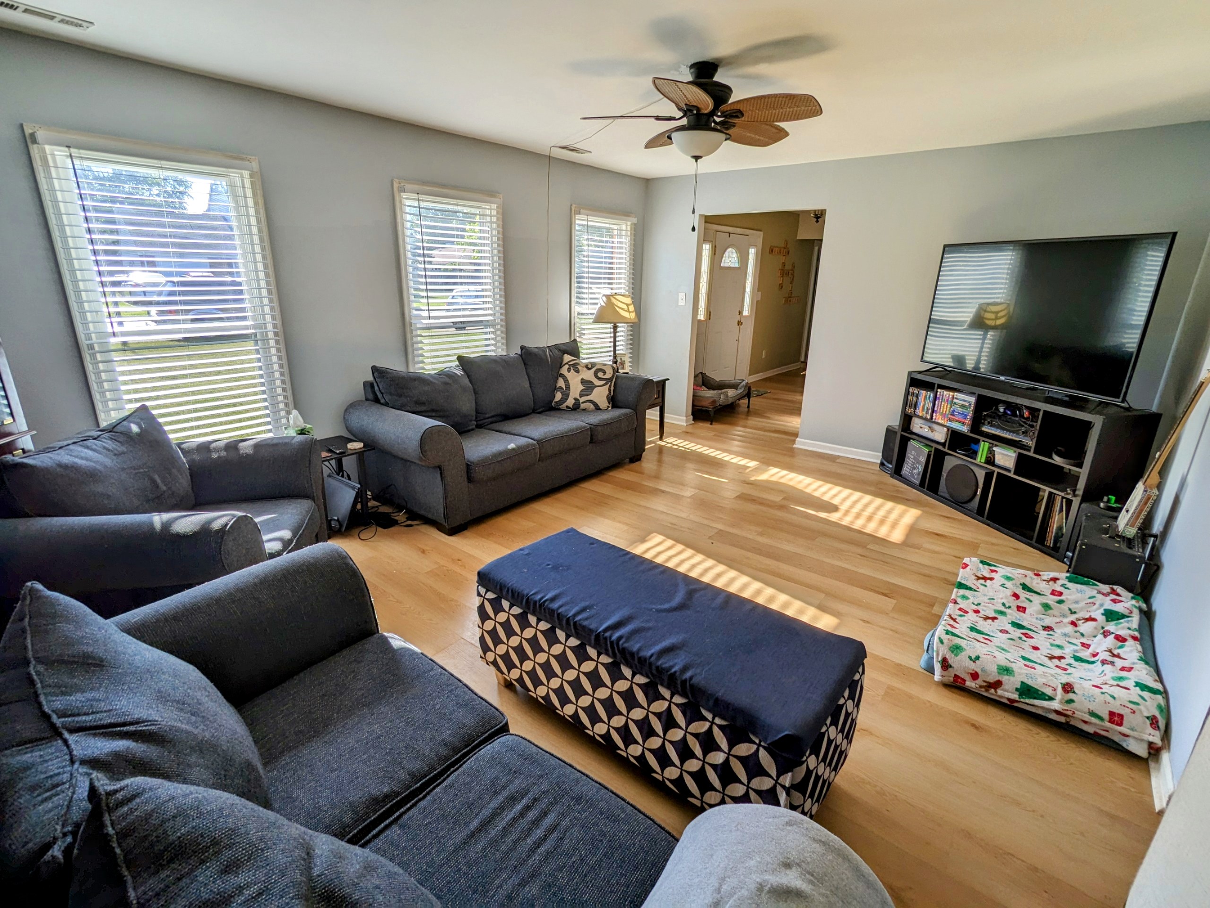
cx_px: 605
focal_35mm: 16
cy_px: 454
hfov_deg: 94.5
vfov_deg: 78.1
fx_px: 559
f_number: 2.2
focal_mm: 2.35
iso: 43
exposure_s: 1/364
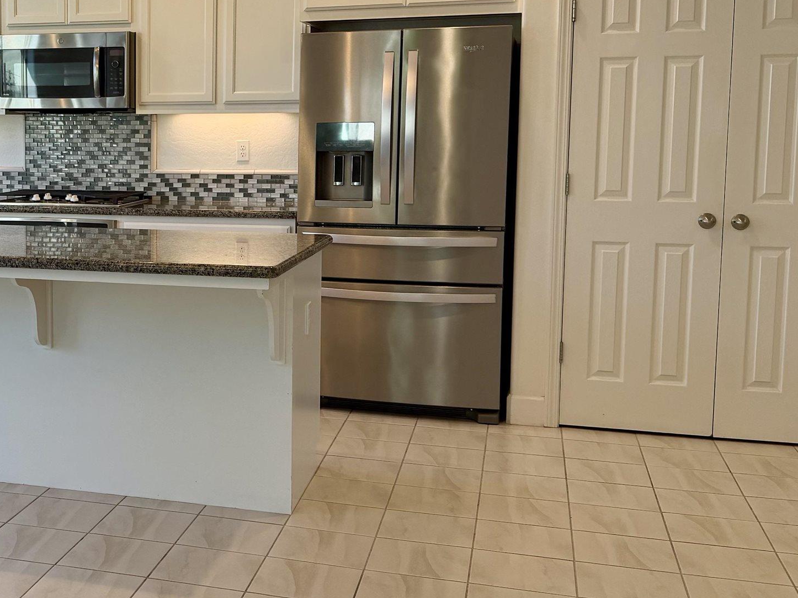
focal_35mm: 51
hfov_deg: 35.3
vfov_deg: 28.5
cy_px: 250
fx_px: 1176
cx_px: 83
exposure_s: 1/183
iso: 100
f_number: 1.78
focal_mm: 6.76
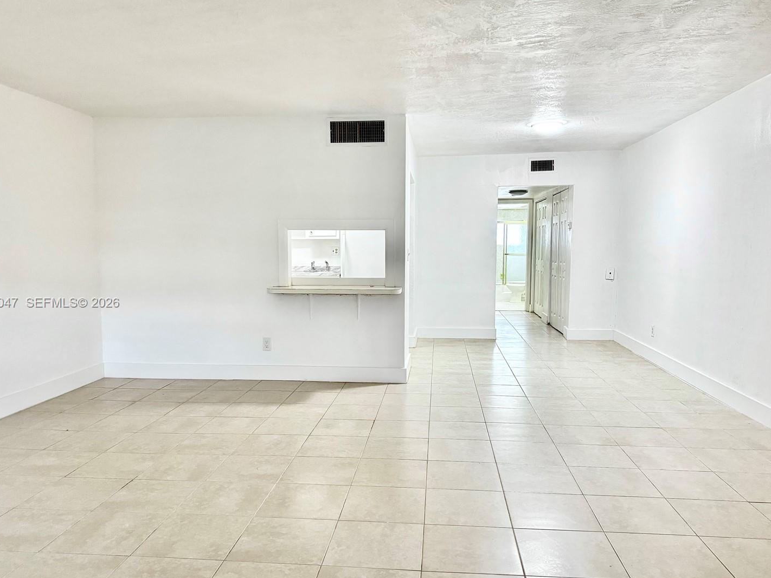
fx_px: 601
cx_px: 384
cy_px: 303
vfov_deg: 51.3
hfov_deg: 65.3
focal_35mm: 27
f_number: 1.78
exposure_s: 1/60
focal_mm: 6.76
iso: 400
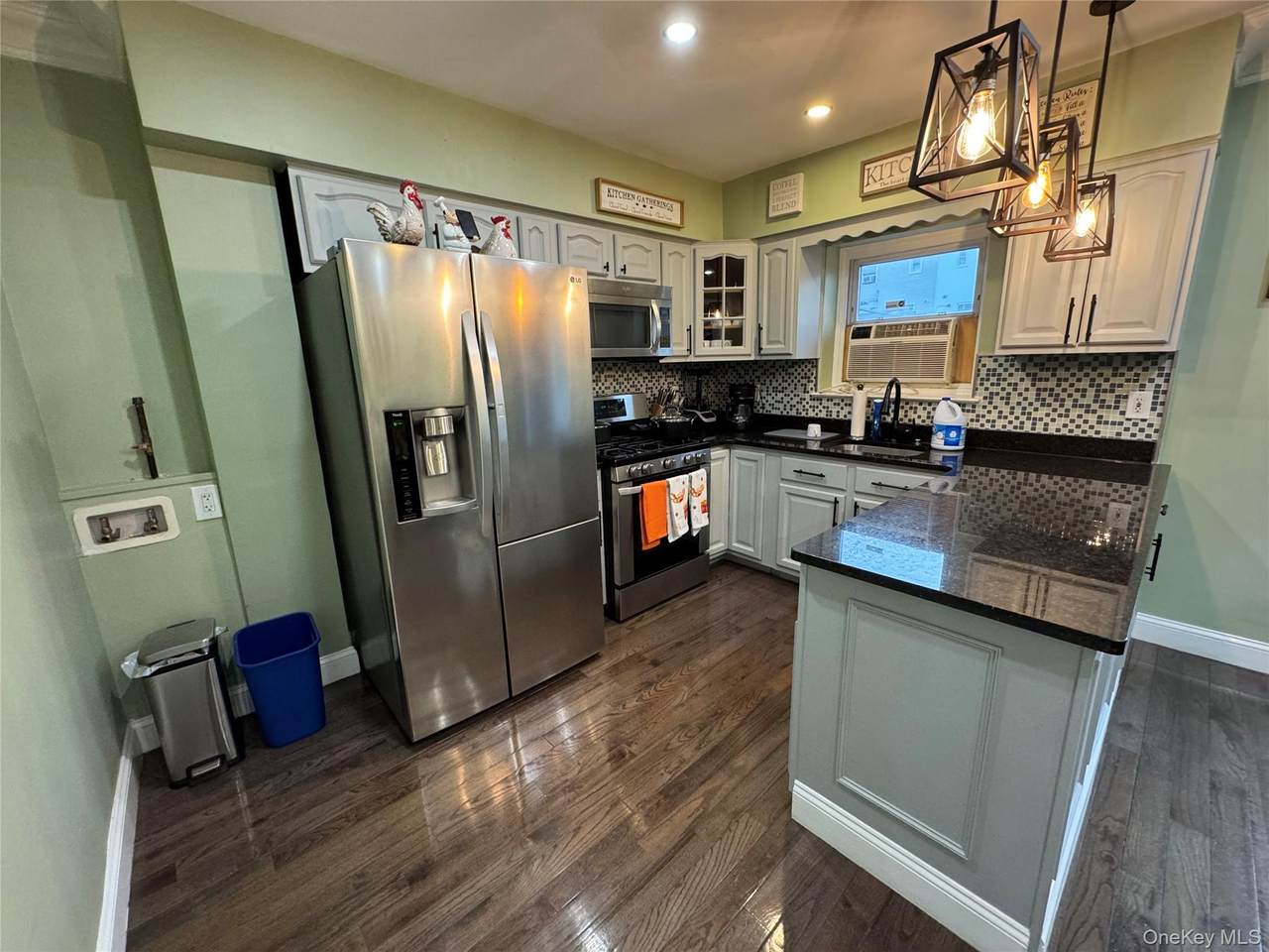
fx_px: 513
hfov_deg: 102.1
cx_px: 634
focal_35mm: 14
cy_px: 476
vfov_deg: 85.7
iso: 320
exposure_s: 1/60
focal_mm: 2.22
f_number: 2.2
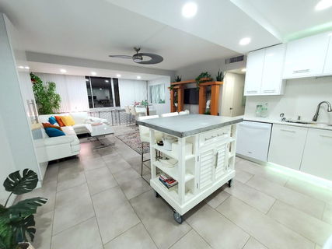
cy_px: 124
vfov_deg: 89.9
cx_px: 166
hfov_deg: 106.2
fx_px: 125
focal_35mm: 13
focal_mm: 1.8
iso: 250
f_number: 2.2
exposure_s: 1/60.2
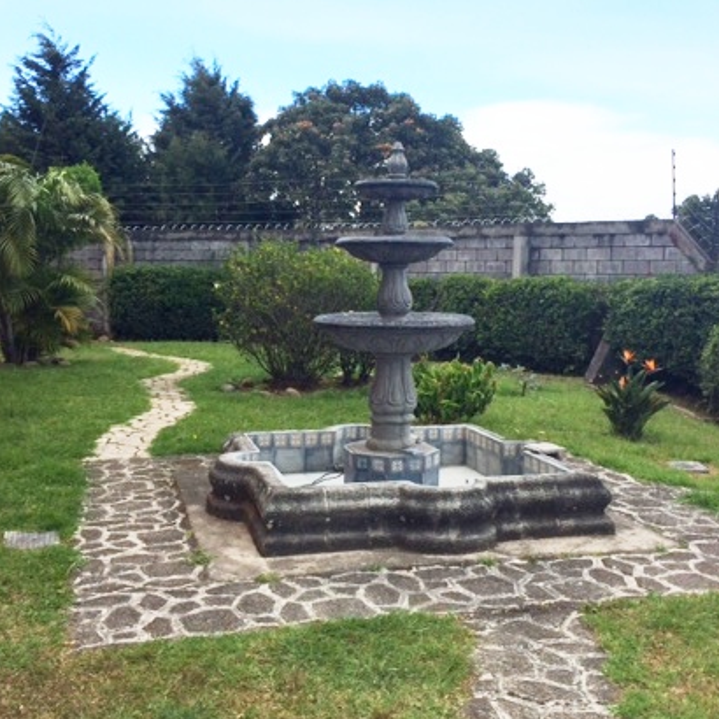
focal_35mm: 40
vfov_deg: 41.8
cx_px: 349
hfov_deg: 41.9
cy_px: 335
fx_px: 940
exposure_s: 1/1414
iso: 32
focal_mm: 4.15
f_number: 2.2
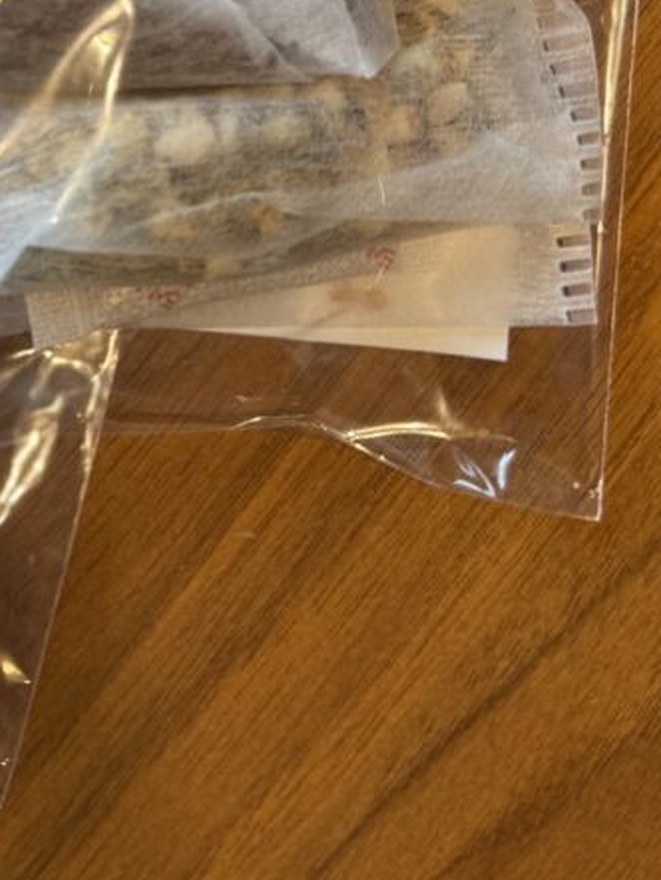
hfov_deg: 20.4
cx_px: -108
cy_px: 23
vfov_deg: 27.1
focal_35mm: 68
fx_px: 1730
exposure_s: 1/130
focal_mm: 6.76
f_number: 1.78
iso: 50
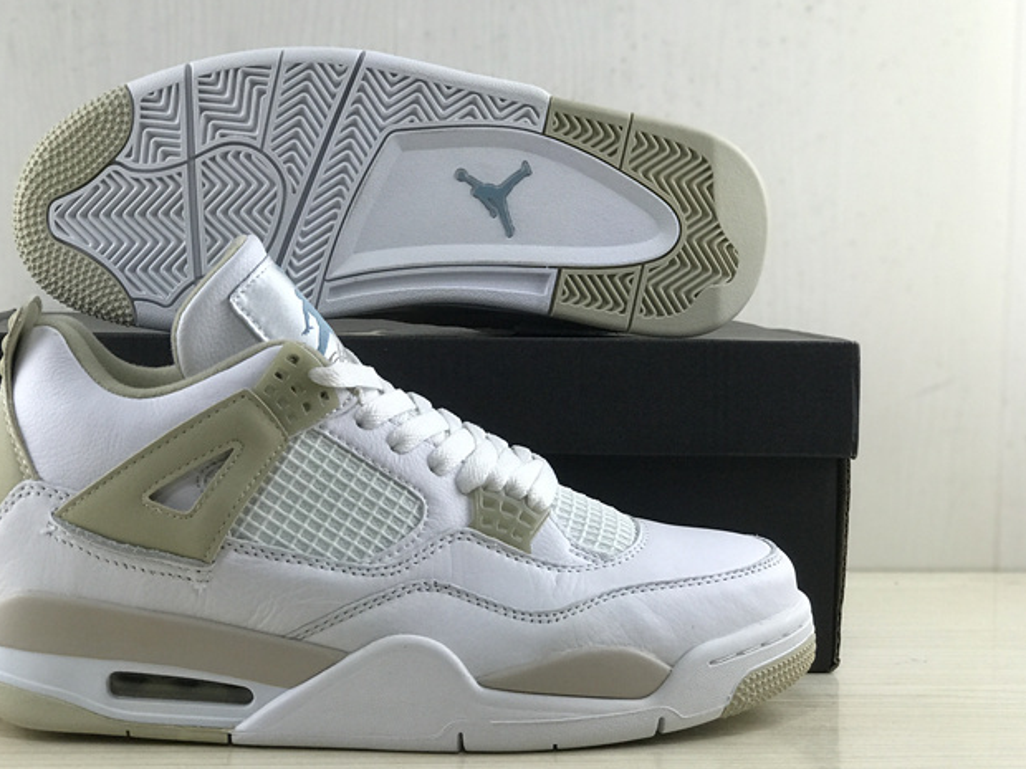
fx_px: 2015
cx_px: 419
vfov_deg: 21.6
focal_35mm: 68
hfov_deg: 28.5
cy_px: 383
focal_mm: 6.6
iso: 50
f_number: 2.8
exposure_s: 1/50
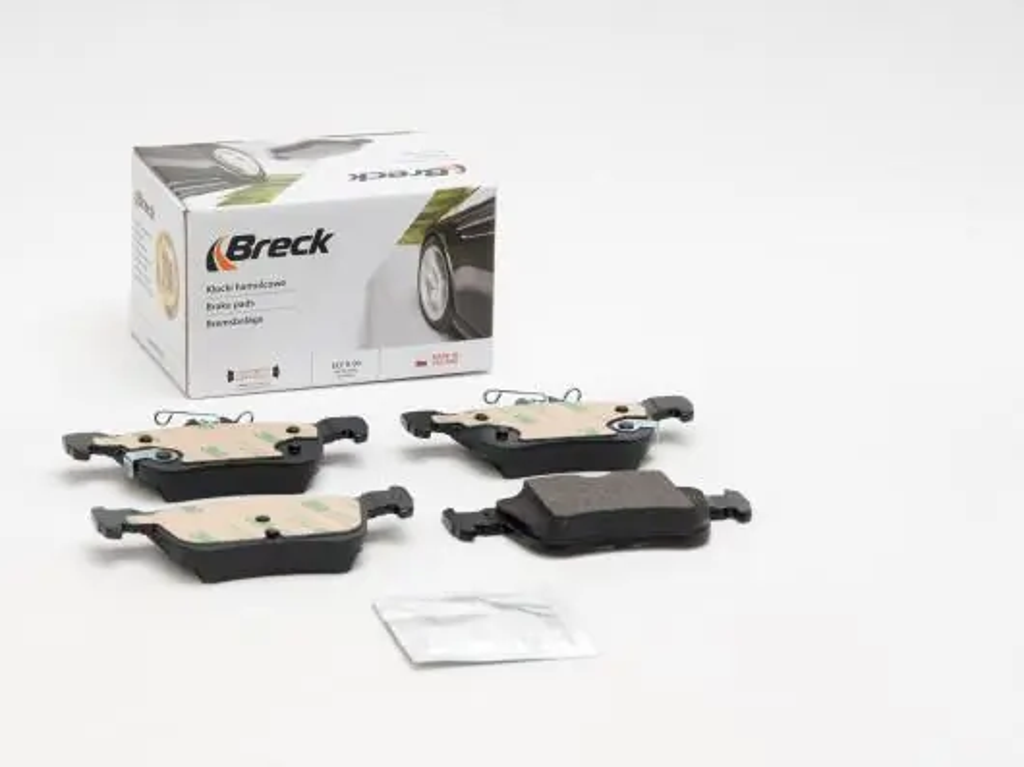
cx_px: 448
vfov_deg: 15.1
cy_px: 383
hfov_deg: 20.0
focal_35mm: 98
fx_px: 2898
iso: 100
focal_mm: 60
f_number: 11
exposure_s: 1/200
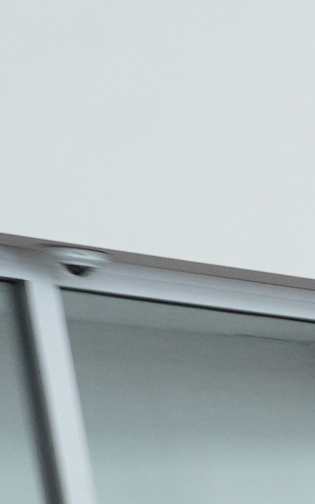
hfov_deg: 4.5
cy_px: 1347
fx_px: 2557
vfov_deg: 9.5
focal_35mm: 186
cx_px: 2100
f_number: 6.3
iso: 640
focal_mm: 20
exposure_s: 1/30
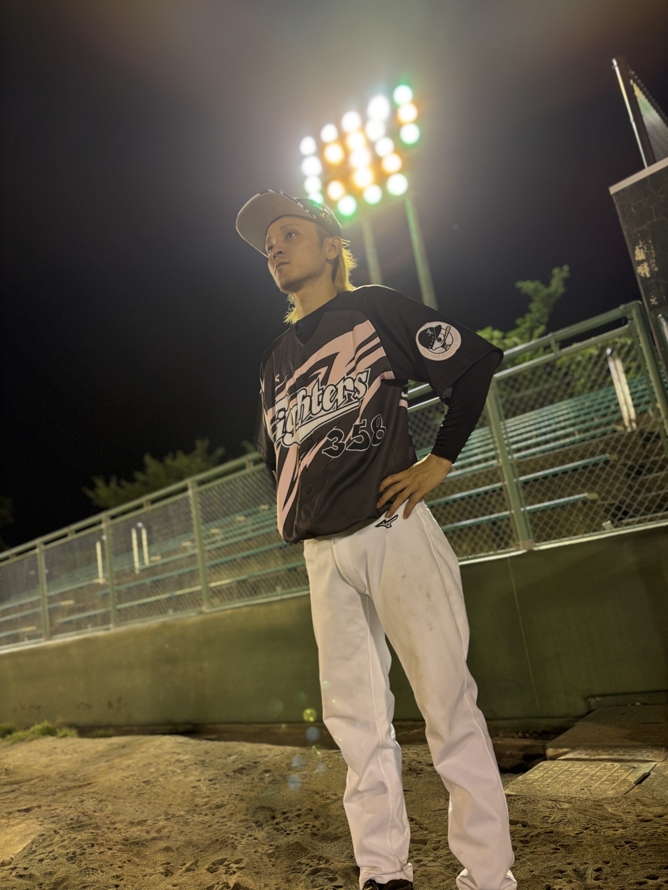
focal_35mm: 26
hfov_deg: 53.1
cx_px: 334
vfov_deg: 67.3
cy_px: 445
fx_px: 669
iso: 160
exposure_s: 1/50
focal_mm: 5.96
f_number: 1.6
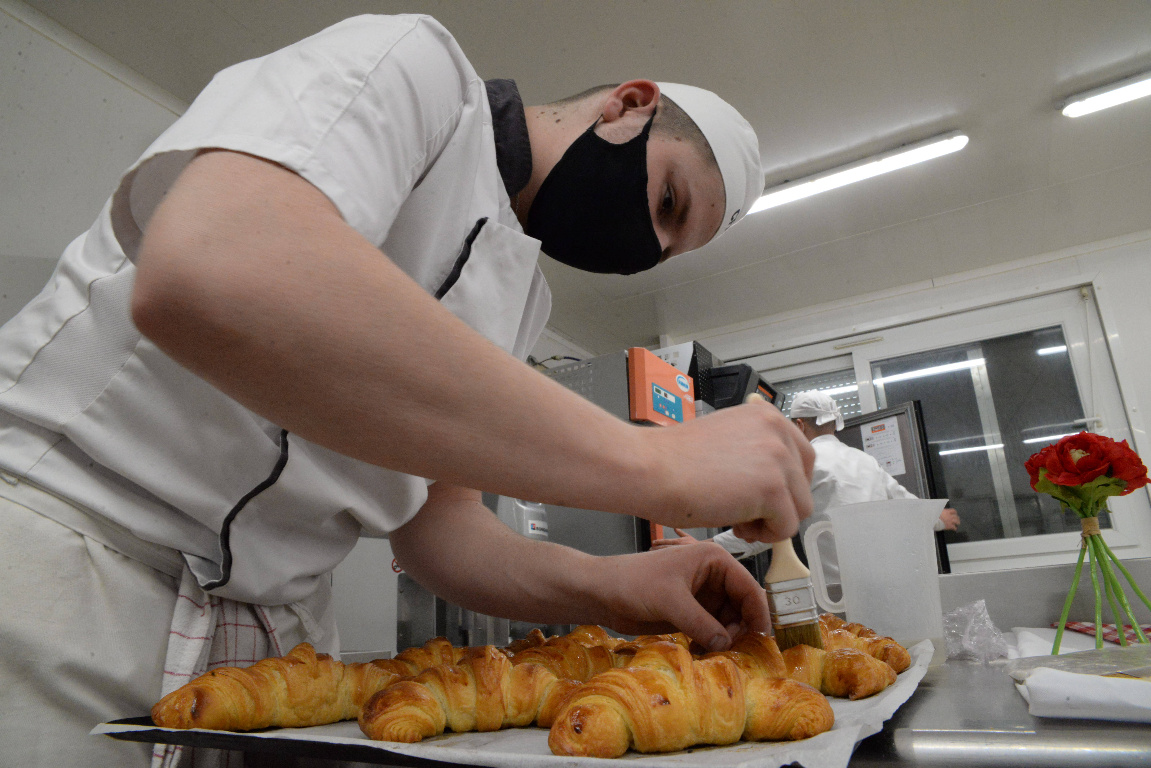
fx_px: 768
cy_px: 384
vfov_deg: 53.2
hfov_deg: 73.7
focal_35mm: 24
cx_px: 576
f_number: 22
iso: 5000
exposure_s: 1/80
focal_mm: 24
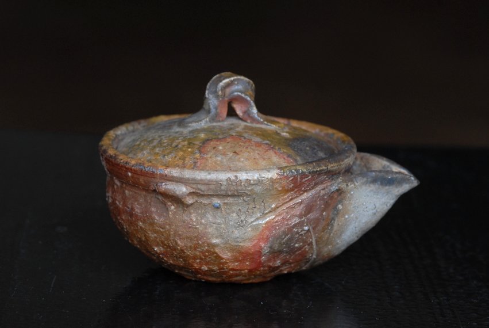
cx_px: 244
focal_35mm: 158
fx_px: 2142
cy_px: 164
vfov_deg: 8.7
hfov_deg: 13.0
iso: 400
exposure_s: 1/60
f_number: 10
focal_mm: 105
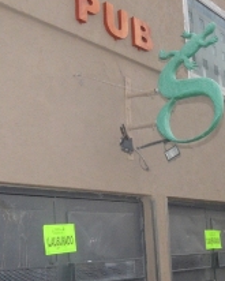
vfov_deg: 33.7
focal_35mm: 55
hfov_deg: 26.8
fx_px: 457
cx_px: 195
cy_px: 196
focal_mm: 18
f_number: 16
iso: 5000
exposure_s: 1/125
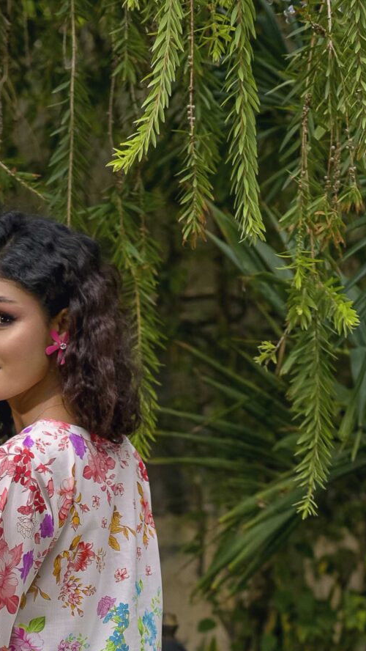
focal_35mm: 151
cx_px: 2
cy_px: 845
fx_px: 2603
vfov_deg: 13.7
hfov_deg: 8.0
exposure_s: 1/800
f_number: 2.8
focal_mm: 50
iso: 100
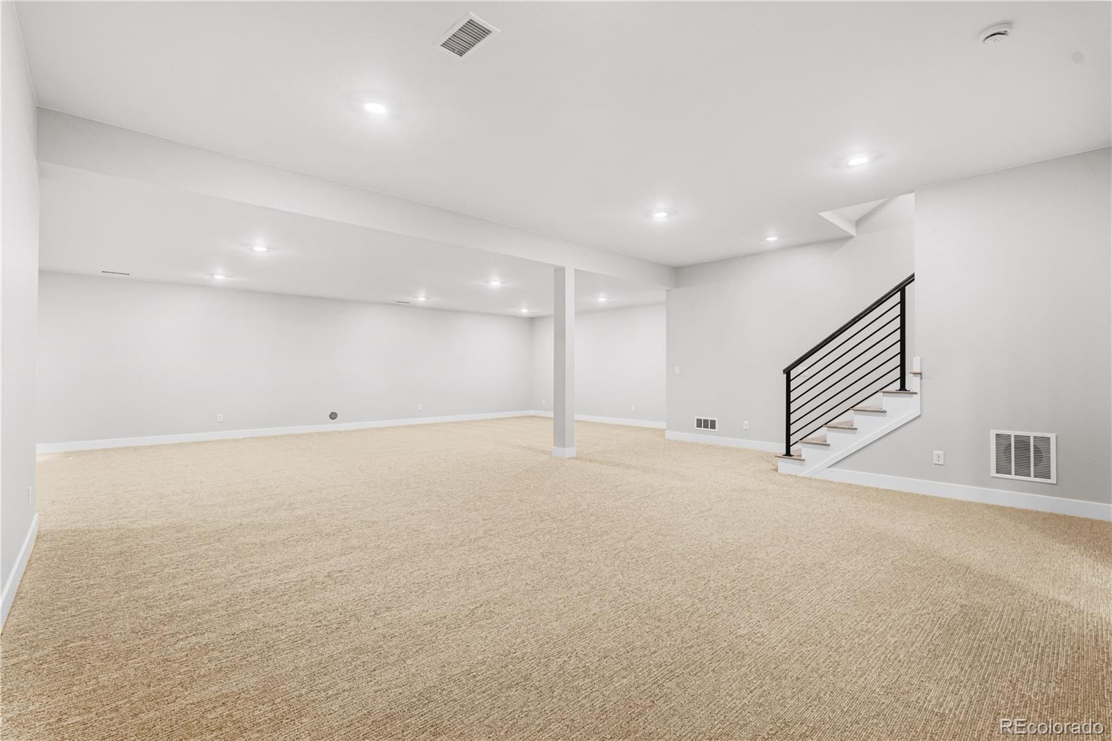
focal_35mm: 16
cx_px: 556
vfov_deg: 73.7
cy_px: 370
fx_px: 494
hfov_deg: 96.7
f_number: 8
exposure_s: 1/3
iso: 160
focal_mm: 16
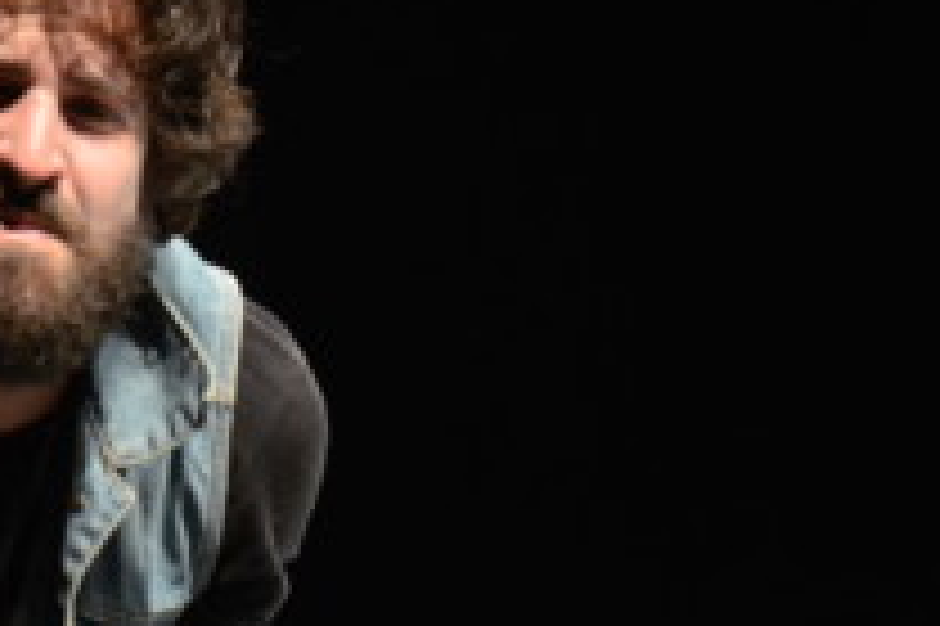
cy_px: 173
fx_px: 9815
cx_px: 94
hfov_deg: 5.5
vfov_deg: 3.6
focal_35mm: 376
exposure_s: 1/20
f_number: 5.6
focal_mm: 105
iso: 2000
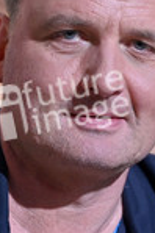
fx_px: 1217
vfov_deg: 10.9
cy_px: 186
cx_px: 95
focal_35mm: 188
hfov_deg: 7.3
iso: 1250
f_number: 2.8
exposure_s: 1/320
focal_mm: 70
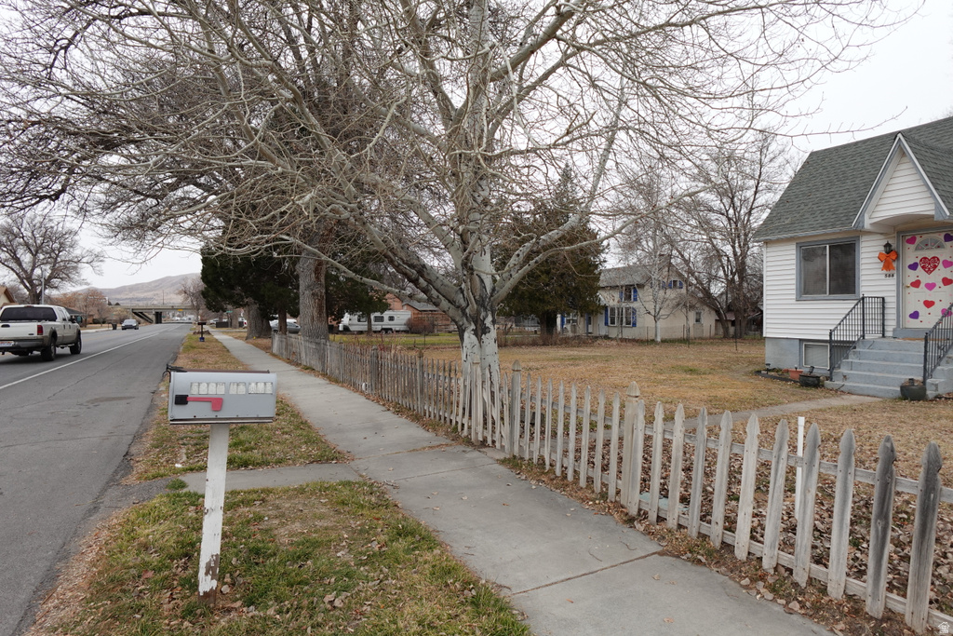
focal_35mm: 20
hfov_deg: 84.0
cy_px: 318
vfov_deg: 61.9
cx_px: 476
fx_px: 529
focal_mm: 7.6
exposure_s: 1/1250
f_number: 2
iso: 125
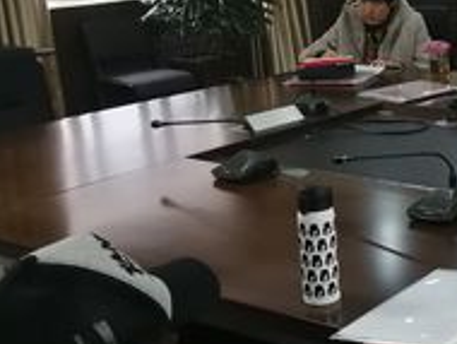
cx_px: 580
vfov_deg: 20.7
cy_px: 138
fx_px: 939
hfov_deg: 24.3
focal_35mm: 71
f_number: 2.2
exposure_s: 1/25
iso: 400
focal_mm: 3.95
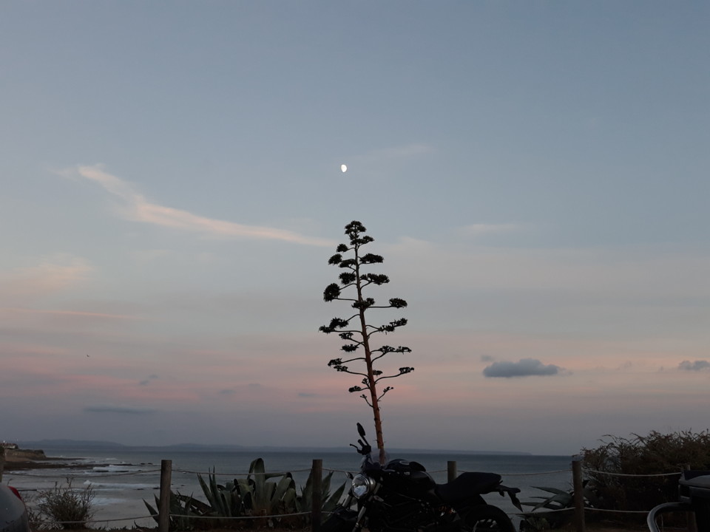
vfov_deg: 51.4
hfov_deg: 65.3
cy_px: 266
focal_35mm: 27
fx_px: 554
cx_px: 355
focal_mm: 3.71
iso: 40
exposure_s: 1/100
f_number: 1.7
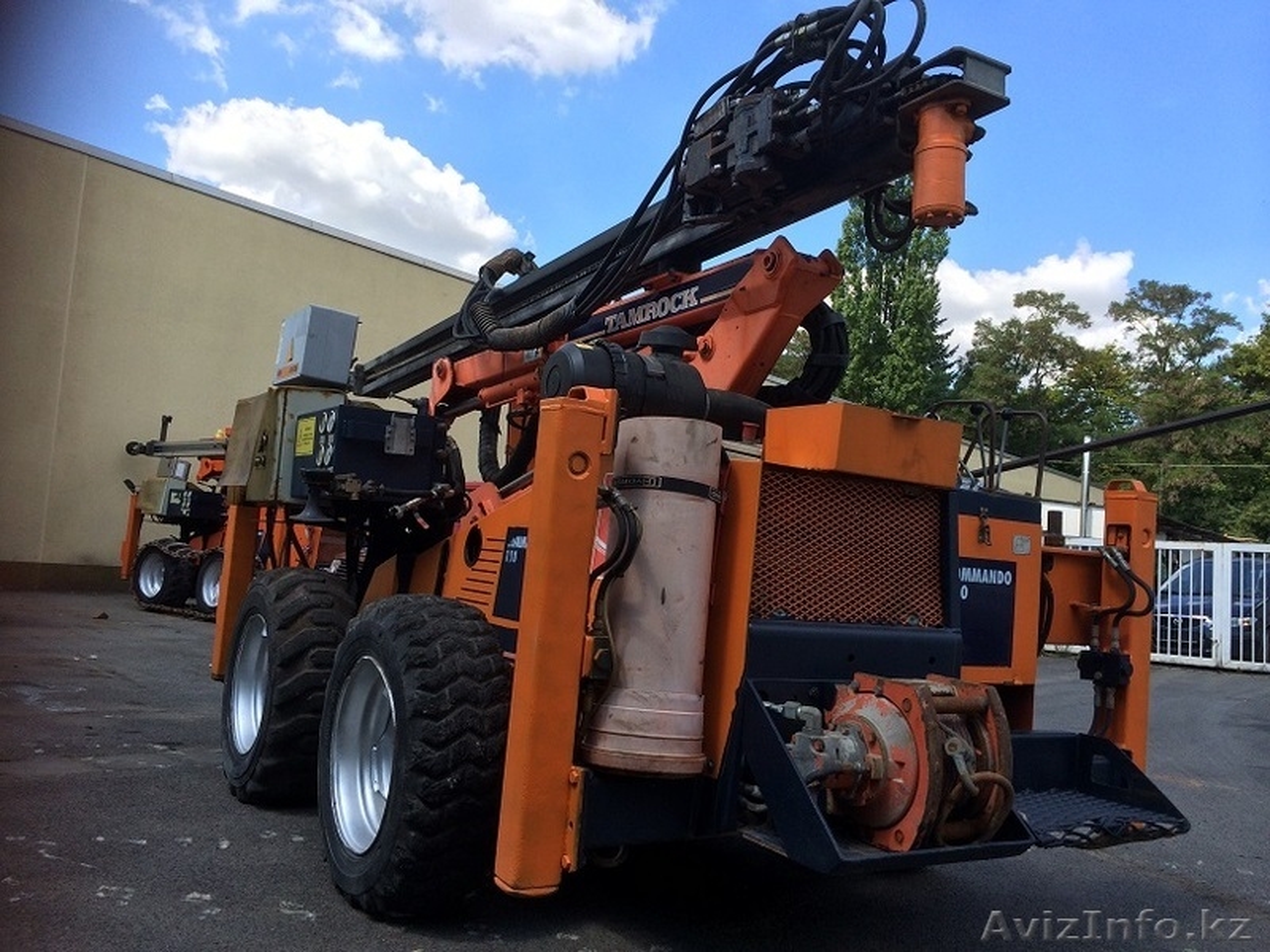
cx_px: 635
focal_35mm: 30
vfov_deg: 46.8
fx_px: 1101
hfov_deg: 60.0
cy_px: 476
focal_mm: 4.12
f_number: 2.2
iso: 32
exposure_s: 1/1208
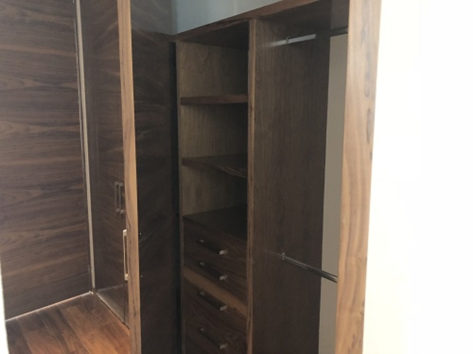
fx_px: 383
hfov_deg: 63.4
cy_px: 177
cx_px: 236
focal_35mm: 28
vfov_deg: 49.7
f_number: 1.8
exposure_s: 1/9
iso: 100
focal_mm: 3.99
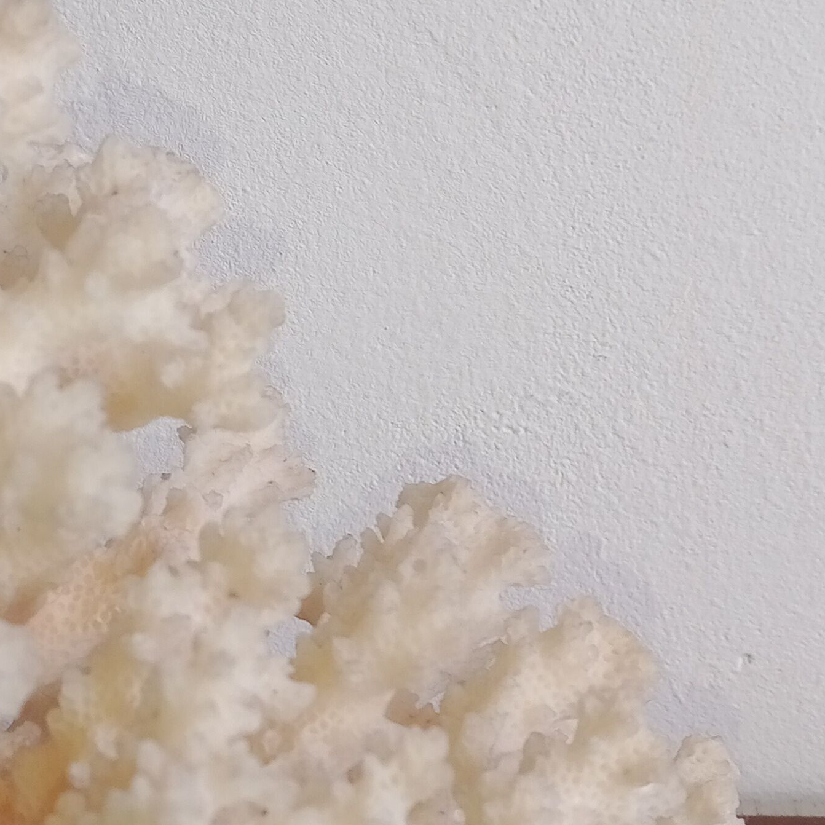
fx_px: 1995
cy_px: 387
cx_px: 194
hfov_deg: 23.1
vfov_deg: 23.4
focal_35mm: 74
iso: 122
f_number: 2
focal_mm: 3.54
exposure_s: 1/50
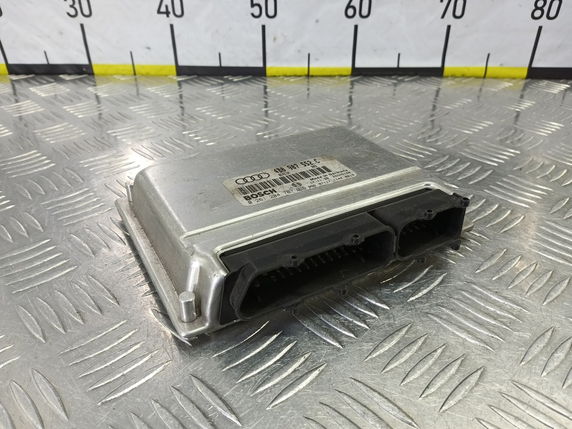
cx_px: 286
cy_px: 214
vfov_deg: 58.9
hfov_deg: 73.9
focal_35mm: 23
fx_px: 380
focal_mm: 4.11
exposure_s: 1/50
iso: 145
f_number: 1.6
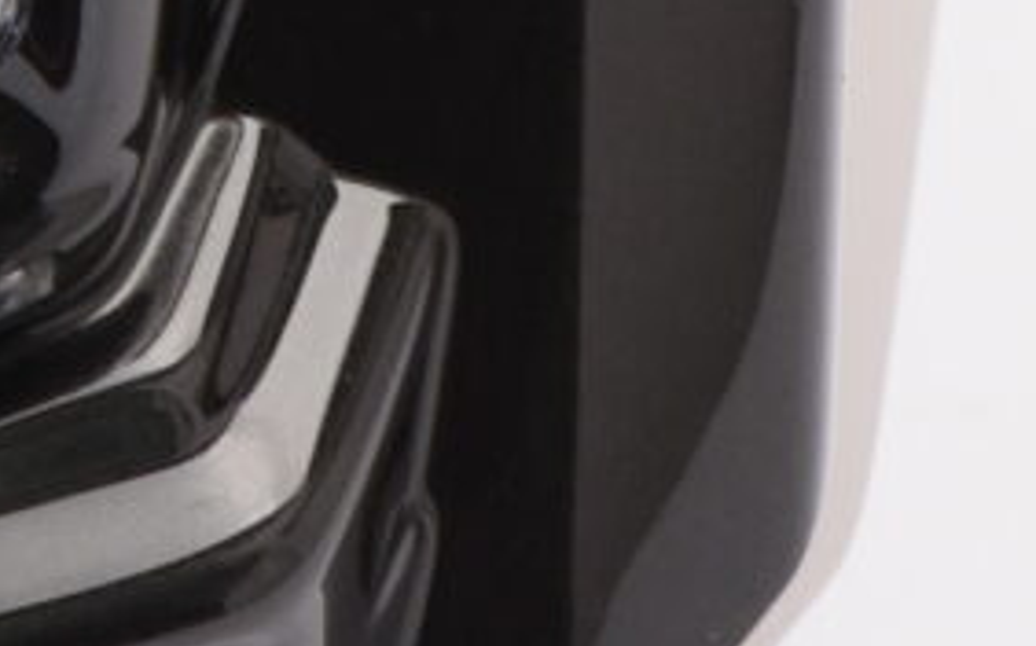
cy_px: -3425
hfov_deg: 2.7
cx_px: -1427
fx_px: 22212
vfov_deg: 1.6
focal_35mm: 787
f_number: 8
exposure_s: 1/100
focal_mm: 85
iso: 1000
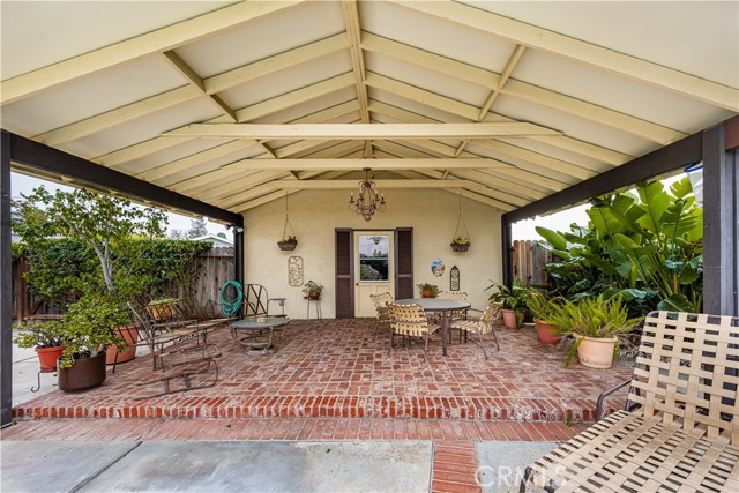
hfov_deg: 104.2
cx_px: 370
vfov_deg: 81.2
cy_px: 246
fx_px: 287
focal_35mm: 14
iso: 100
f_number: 9
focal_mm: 14
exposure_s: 1/80
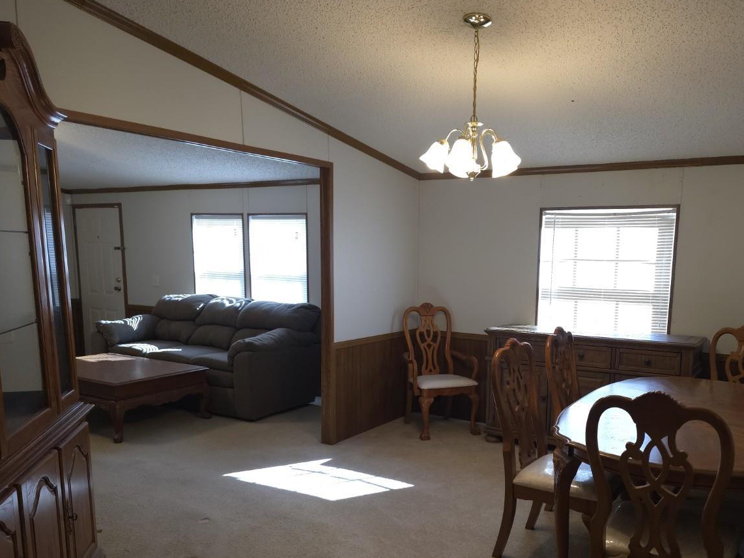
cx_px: 436
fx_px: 623
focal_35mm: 29
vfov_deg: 47.9
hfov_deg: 61.3
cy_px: 344
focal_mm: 6.3
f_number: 1.7
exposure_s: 1/285
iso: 500
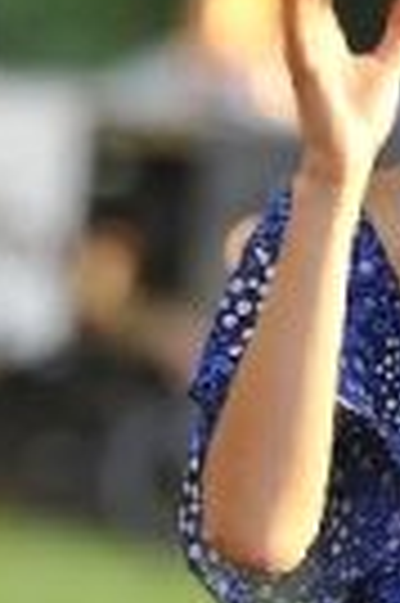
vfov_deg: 2.9
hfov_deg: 1.9
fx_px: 11980
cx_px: 582
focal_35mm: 717
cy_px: 315
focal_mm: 160
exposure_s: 1/320
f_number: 2.8
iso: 500
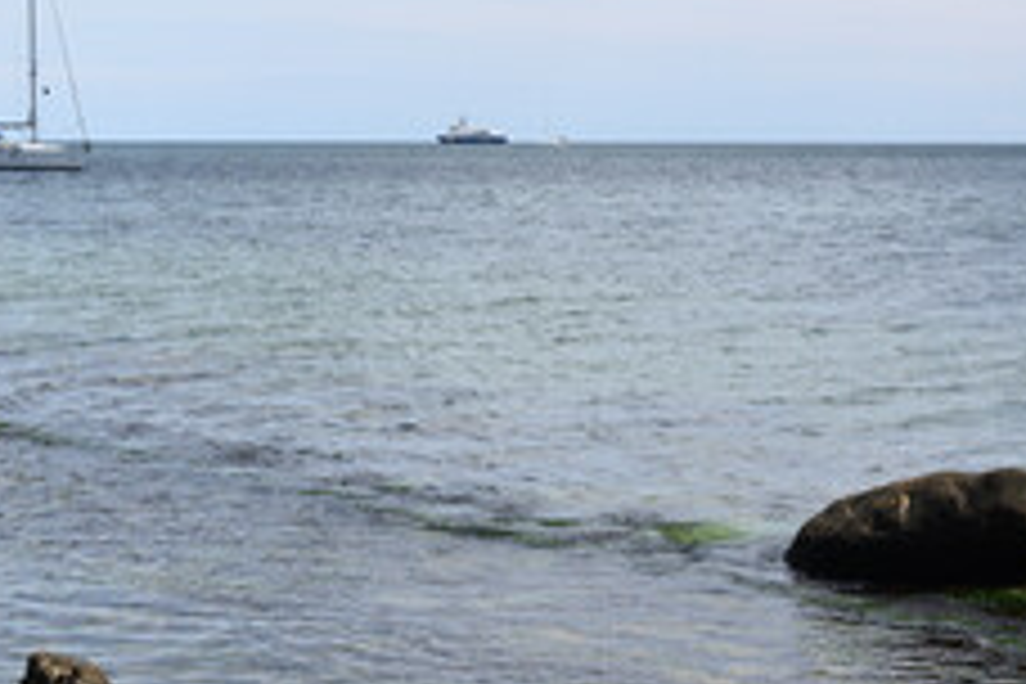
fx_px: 3021
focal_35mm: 106
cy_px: 268
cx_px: 72
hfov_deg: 18.9
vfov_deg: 12.9
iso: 100
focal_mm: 35
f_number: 8
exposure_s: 1/320
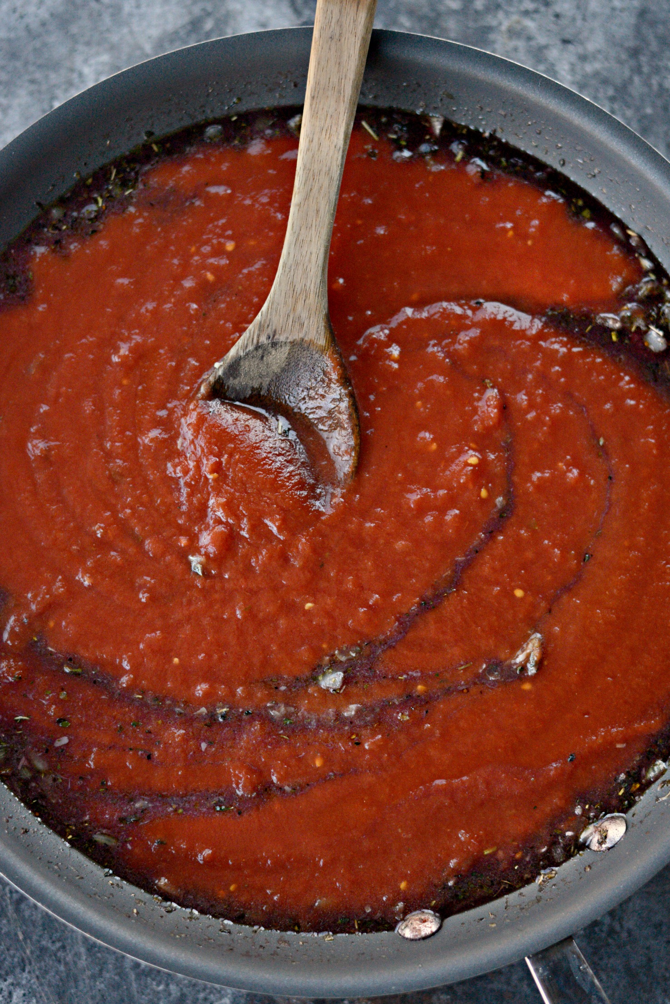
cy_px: 502
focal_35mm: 50
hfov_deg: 27.0
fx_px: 1395
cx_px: 335
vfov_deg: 39.6
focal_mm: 50
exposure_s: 1/1000
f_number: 2.8
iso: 3200
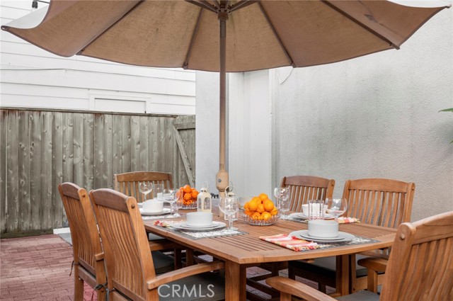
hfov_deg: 54.5
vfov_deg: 37.8
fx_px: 440
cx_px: 226
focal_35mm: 35
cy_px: 150
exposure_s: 1/100
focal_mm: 35
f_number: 8
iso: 200
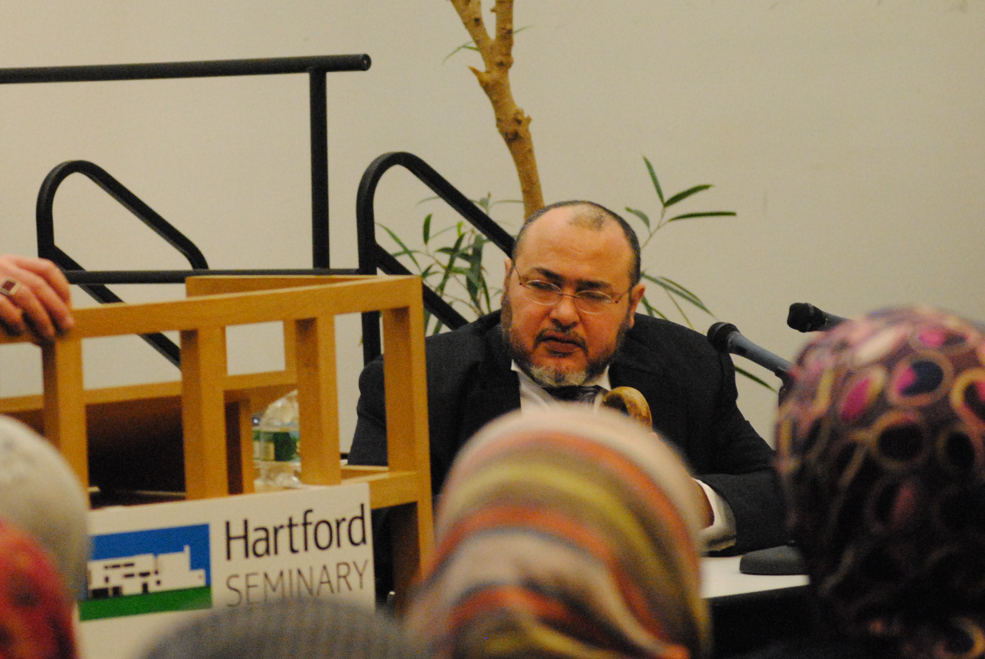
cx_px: 241
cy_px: 155
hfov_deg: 9.2
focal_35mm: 222
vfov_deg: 6.2
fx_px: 6081
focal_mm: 90
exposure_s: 1/50
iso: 1600
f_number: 4.5
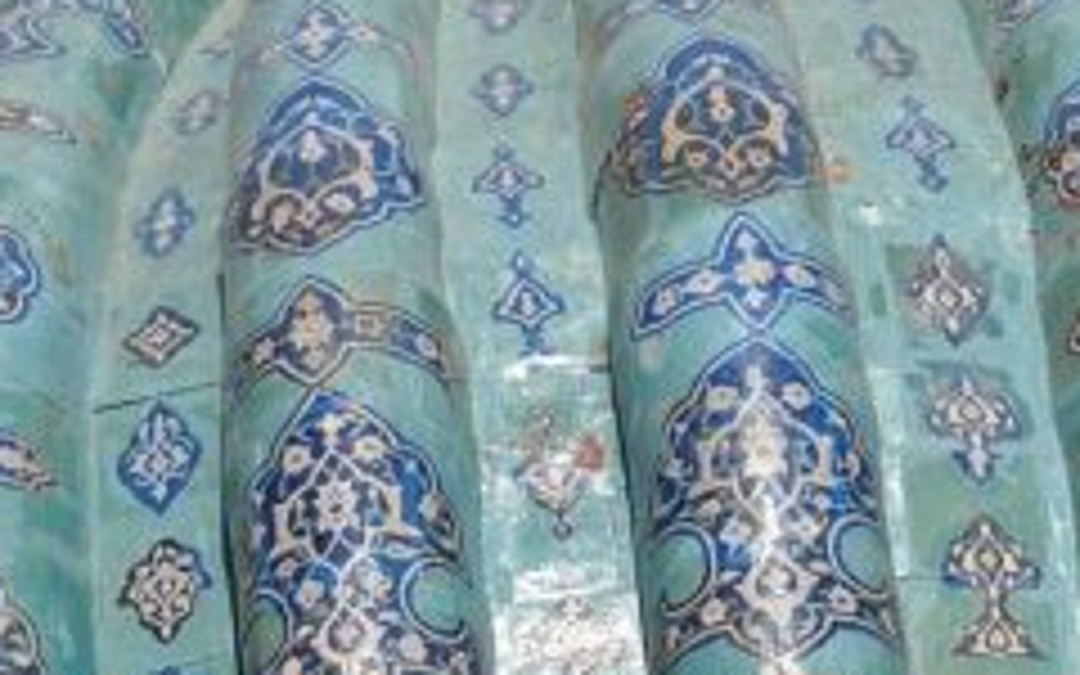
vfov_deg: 2.5
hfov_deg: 4.0
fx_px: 15335
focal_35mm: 521
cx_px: 590
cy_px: 832
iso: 200
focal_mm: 80
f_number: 8
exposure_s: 1/1000
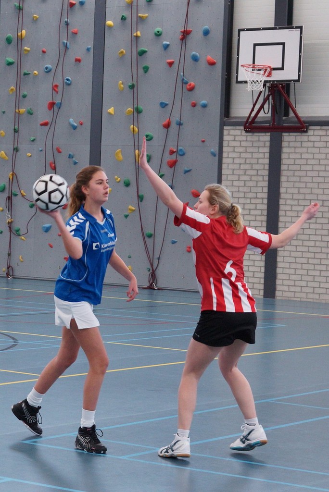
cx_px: 164
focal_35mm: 75
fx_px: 1027
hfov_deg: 18.2
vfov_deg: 27.0
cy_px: 246
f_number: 3.2
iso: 1250
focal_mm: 50
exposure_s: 1/250
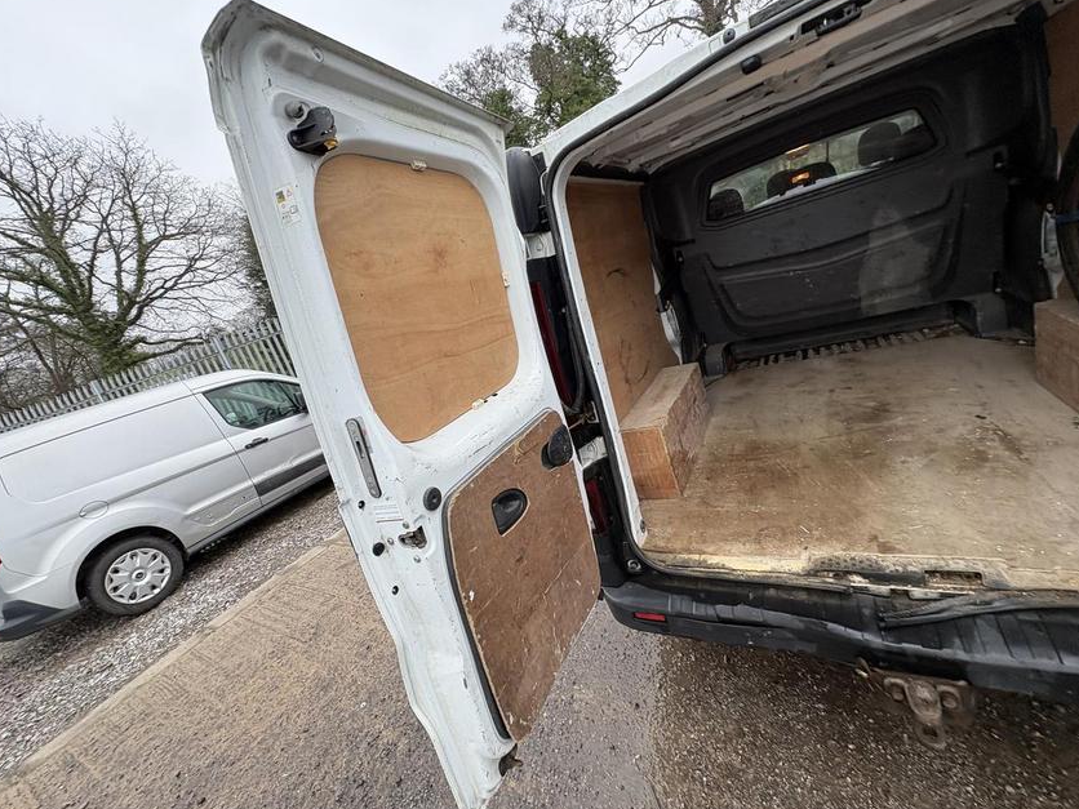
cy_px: 394
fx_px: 468
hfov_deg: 98.1
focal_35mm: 15
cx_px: 520
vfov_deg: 81.7
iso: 64
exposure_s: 1/99
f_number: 2.2
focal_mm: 2.22
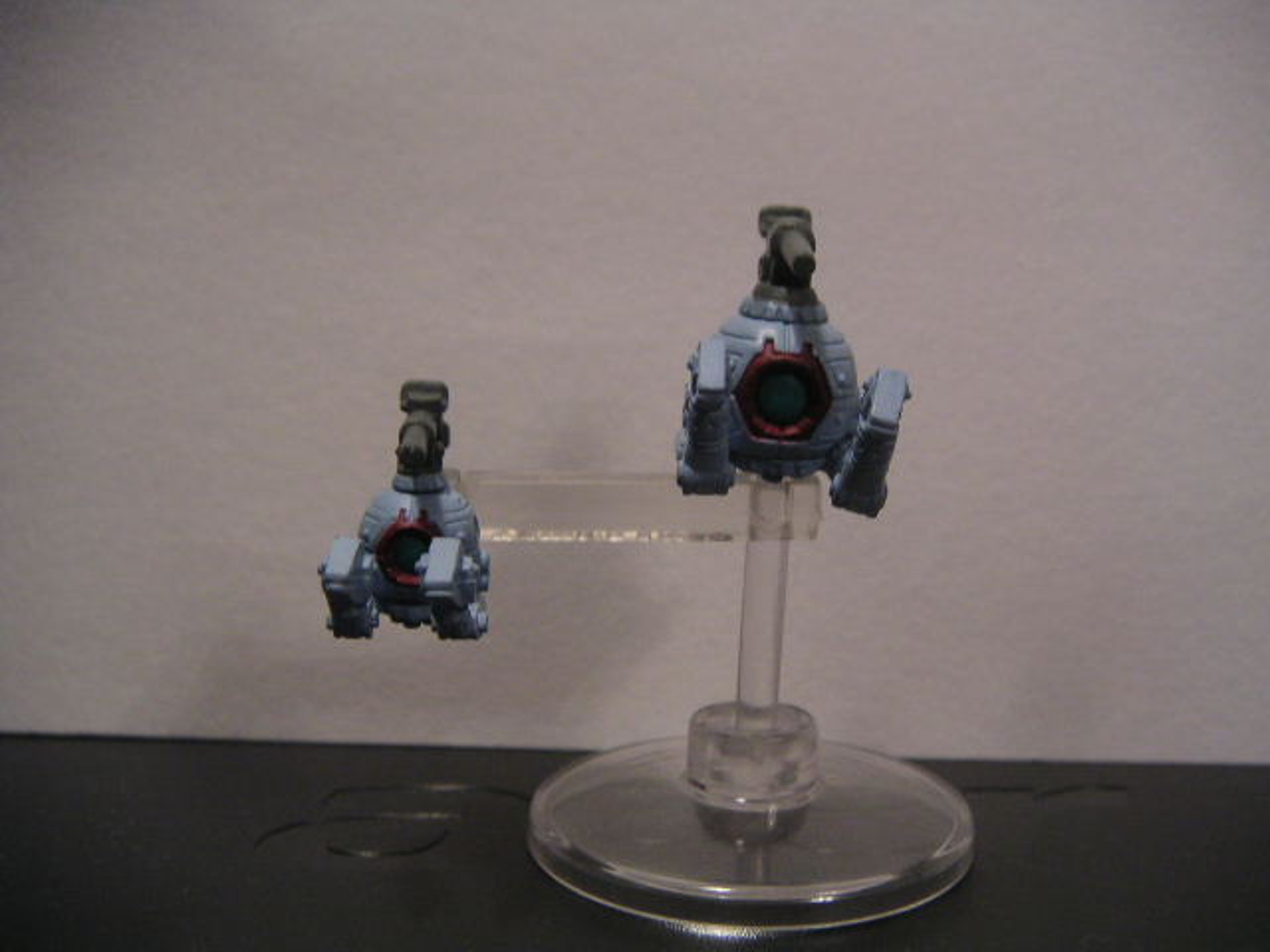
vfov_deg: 32.9
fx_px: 1614
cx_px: 635
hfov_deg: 42.9
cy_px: 476
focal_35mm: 44
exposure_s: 1/6
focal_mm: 6.8
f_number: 2.9
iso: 100
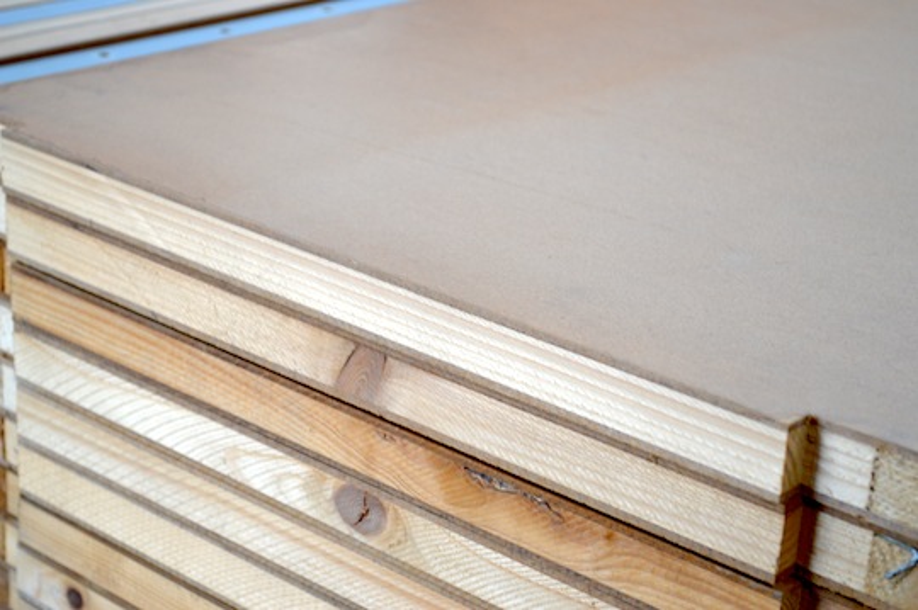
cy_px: 305
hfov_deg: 27.0
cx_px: 459
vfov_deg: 18.1
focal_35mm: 75
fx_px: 1911
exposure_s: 1/30
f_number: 5.6
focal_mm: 50
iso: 400
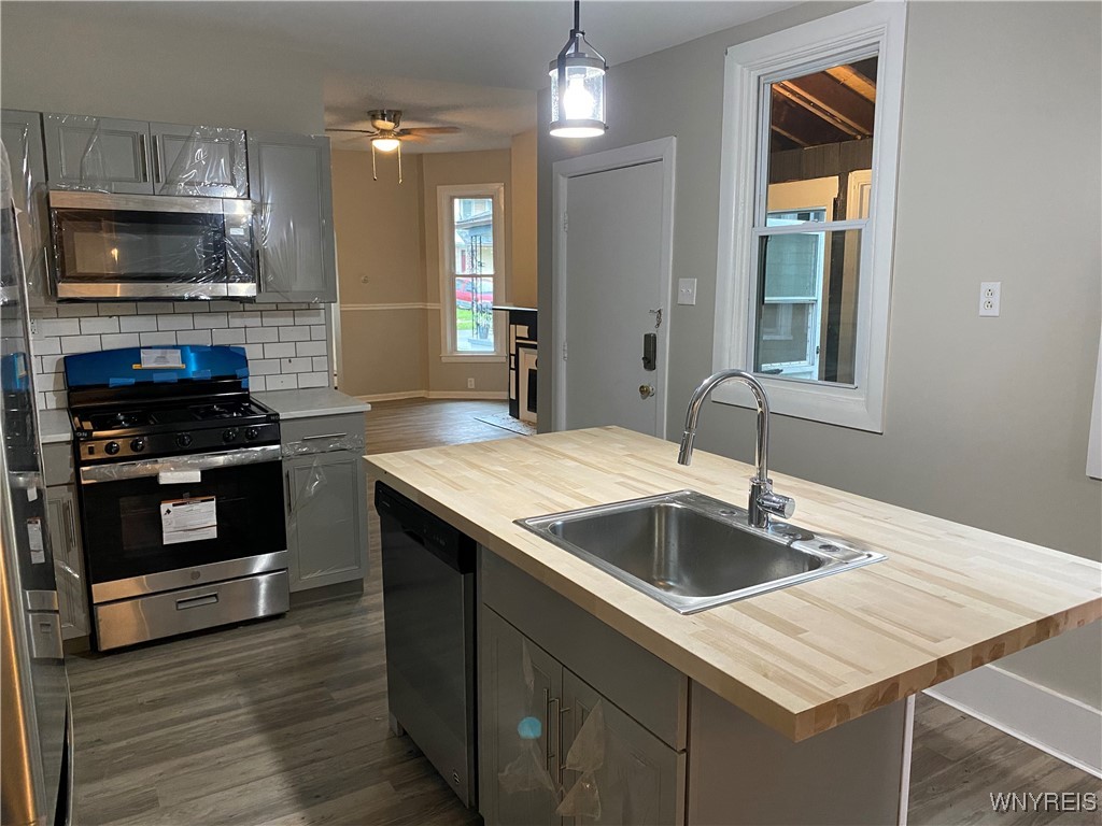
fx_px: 828
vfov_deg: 53.1
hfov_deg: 67.3
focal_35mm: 26
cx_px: 551
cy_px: 413
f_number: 1.8
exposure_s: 1/60
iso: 500
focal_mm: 4.25
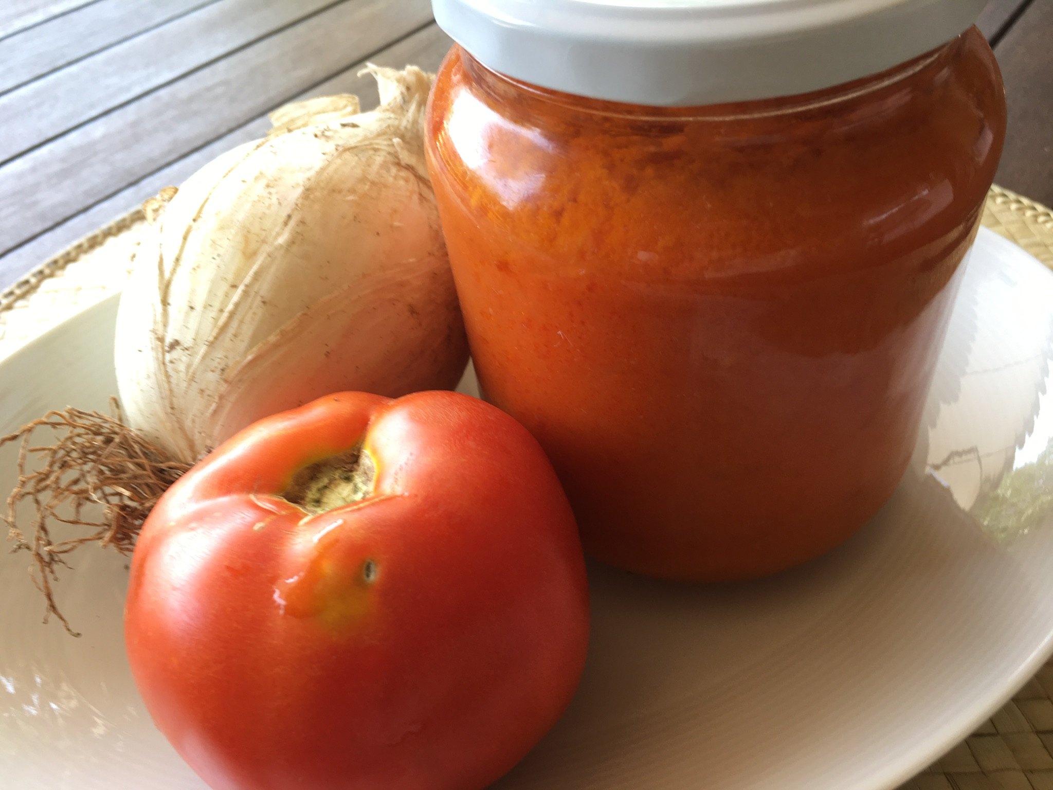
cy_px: 395
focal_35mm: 29
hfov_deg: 61.7
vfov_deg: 48.2
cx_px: 526
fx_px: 882
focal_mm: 4.15
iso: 25
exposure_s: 1/50
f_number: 2.2
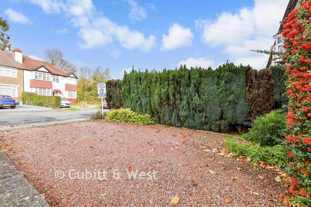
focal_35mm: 16
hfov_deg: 96.7
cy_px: 104
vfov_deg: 73.8
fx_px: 138
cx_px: 156
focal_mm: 11
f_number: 8
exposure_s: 1/80
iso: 160
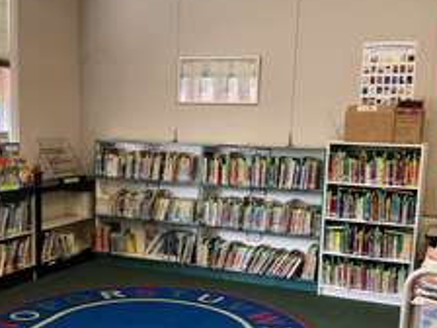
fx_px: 631
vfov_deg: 28.8
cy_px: 232
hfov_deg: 38.0
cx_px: 164
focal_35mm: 50
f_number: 1.8
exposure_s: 1/20
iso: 40
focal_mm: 4
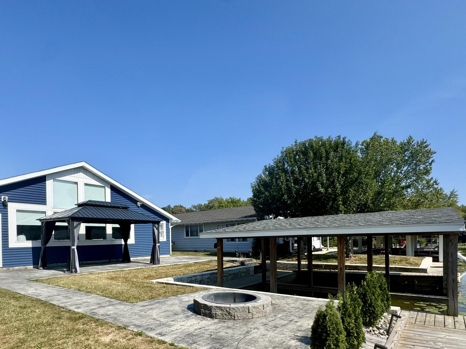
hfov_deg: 79.0
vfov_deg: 61.6
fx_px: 283
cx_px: 234
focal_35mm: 21
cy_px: 238
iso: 50
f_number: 2.2
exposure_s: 1/1748
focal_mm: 2.22
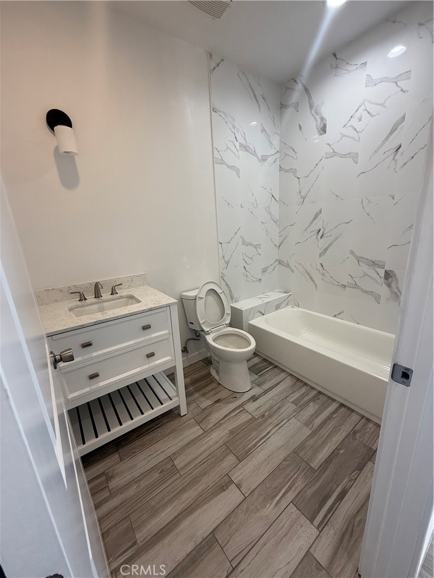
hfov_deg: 85.7
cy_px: 289
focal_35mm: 14
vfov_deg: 102.1
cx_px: 217
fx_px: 234
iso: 125
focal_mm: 2.22
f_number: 2.2
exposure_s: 1/120
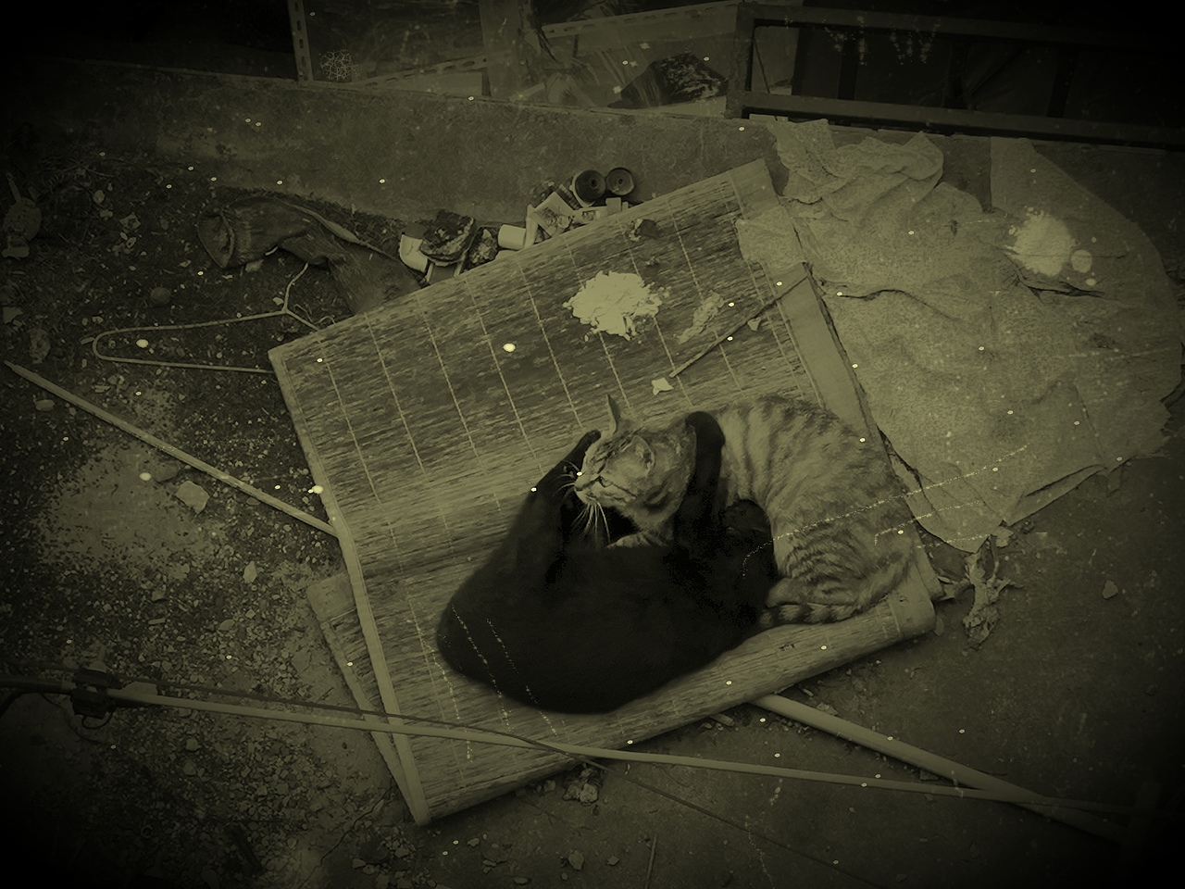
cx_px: 592
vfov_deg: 12.9
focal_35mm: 115
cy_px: 444
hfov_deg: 17.1
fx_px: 3937
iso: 50
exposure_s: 1/100
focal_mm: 3.95
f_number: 1.8
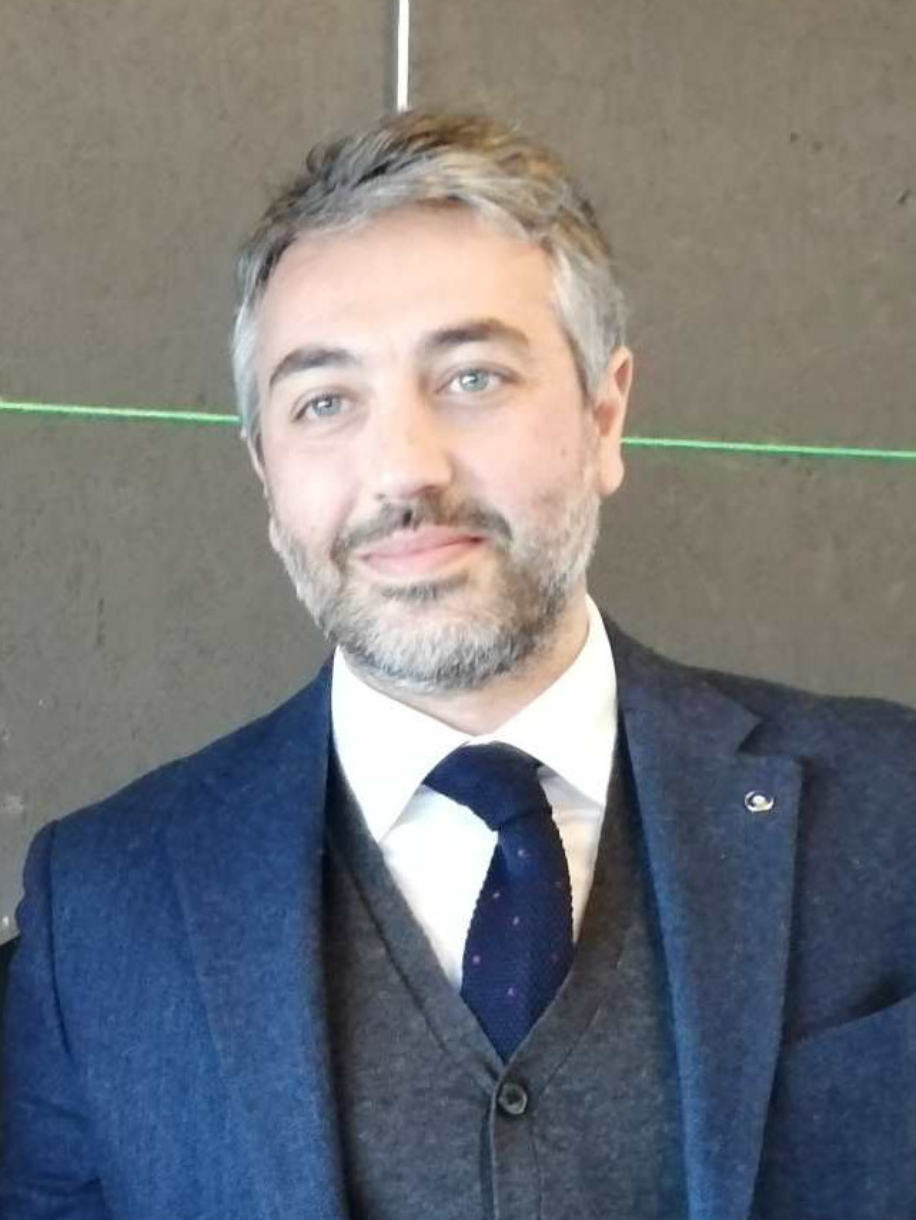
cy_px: 610
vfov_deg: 65.3
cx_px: 458
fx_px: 952
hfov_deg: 51.4
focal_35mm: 27
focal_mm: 3.95
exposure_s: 1/16.7
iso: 800
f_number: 1.8
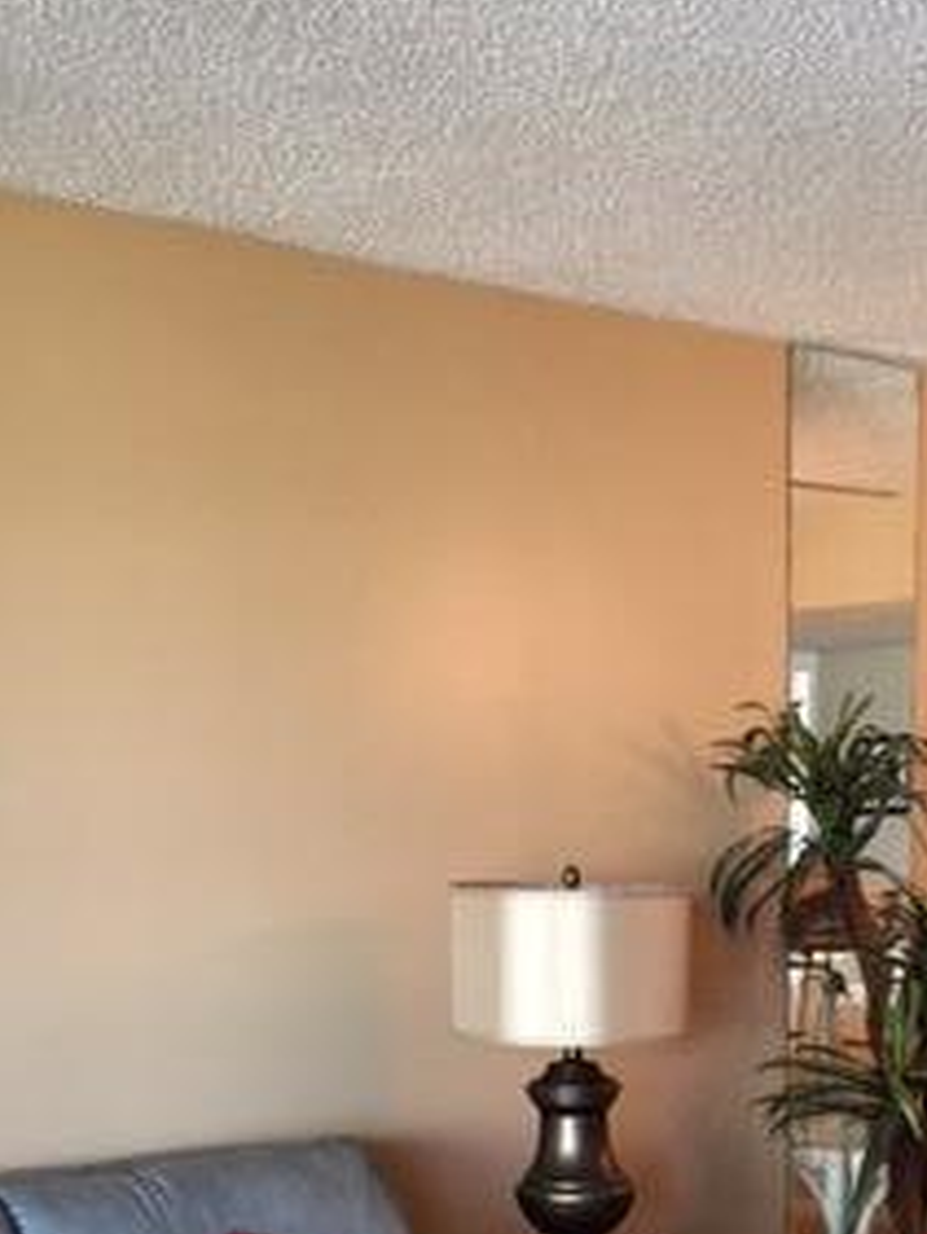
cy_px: 1375
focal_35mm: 66
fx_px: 2355
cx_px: 554
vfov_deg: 26.9
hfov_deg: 22.2
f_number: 2.2
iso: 40
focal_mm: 4.15
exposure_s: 1/15
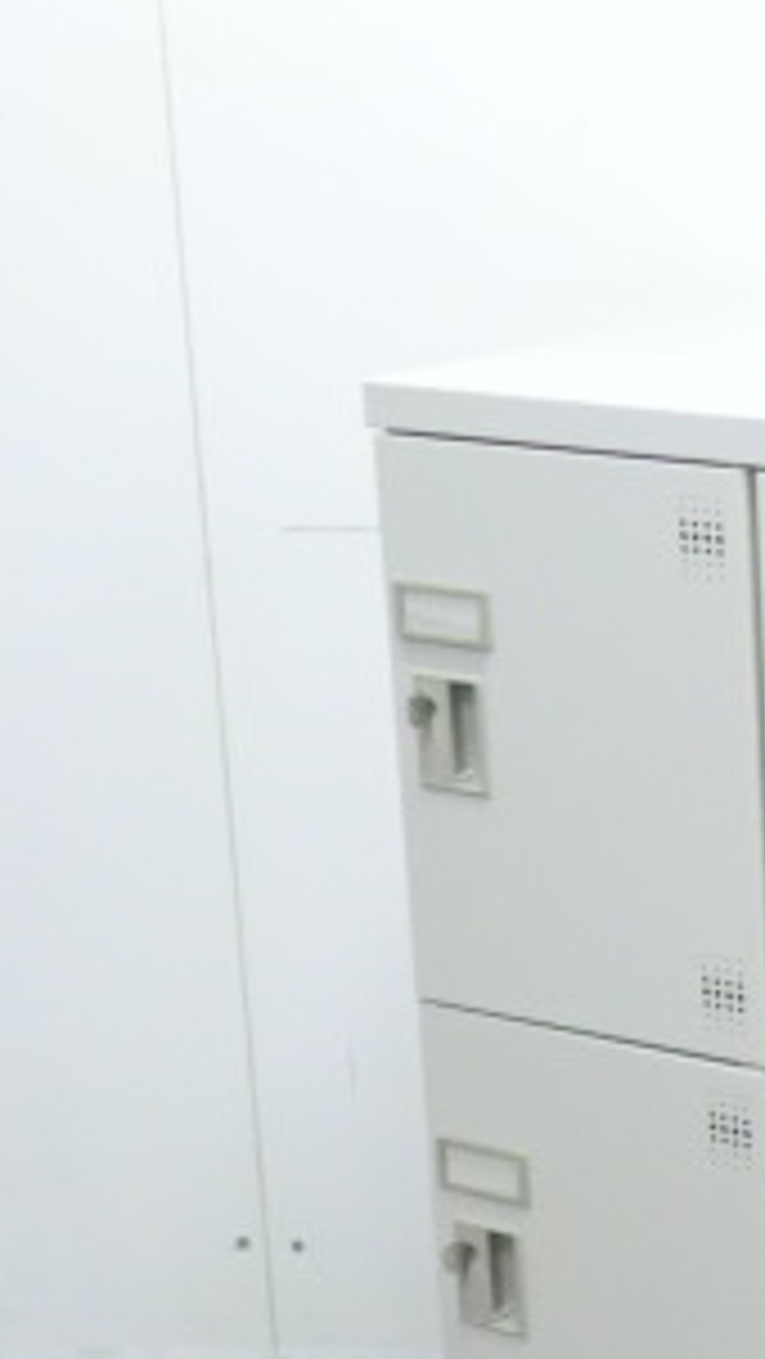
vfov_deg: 20.4
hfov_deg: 11.3
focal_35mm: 104
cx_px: 1048
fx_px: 3748
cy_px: 958
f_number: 4.3
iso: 800
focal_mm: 8.2
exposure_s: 1/50
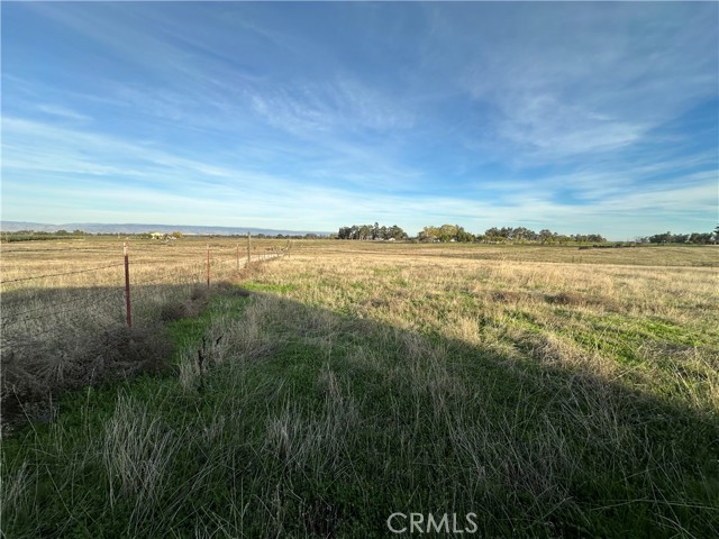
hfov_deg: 102.1
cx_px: 360
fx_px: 291
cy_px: 270
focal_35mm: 14
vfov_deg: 85.7
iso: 40
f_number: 2.2
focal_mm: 2.22
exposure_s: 1/1195
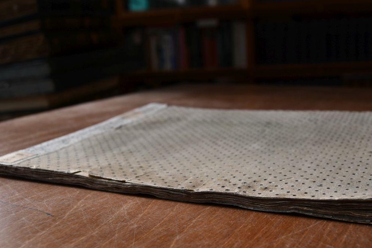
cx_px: 232
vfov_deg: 31.8
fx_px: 434
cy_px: 144
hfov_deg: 46.0
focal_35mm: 42
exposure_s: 1/250
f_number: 5.6
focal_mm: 20
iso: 220
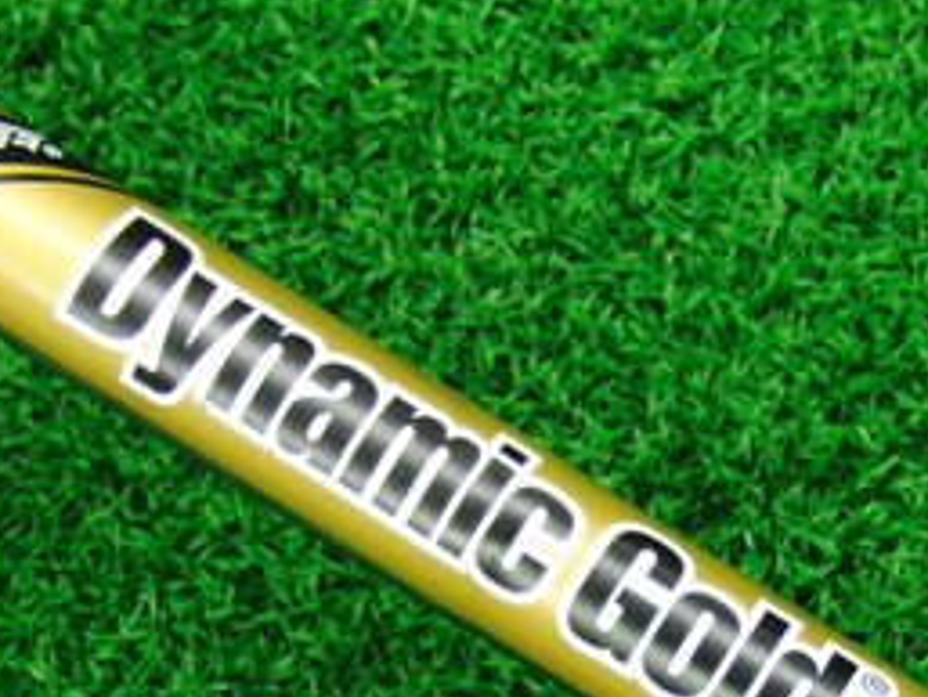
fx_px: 2468
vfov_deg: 15.7
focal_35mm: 92
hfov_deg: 21.1
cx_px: 726
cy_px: 719
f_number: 3.6
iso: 400
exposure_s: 1/30
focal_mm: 6.42
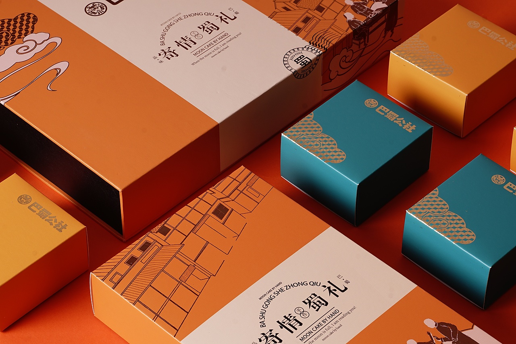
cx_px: 258
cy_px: 172
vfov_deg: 12.2
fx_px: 1605
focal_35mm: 112
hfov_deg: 18.3
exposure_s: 1/125
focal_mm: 75
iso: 50
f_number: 14
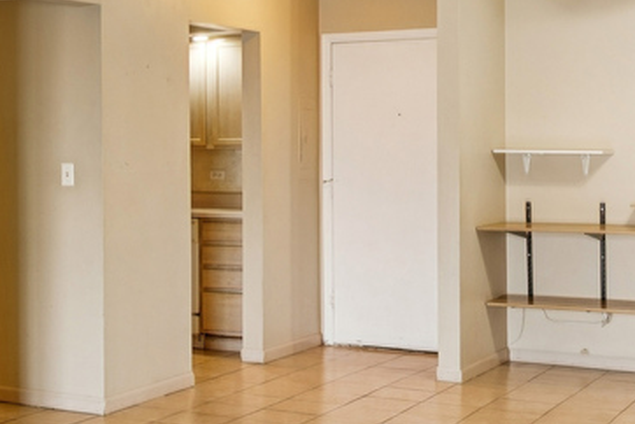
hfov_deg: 27.4
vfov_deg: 19.3
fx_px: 1246
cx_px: 43
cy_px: 237
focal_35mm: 71
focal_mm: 15.8
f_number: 13
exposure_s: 1/1.67
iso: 400
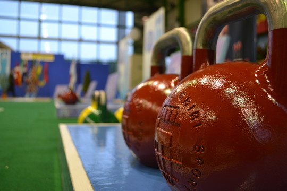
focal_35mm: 33
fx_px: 263
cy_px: 96
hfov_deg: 57.2
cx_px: 144
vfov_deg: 40.0
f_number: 4
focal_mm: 22
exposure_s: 1/25
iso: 400
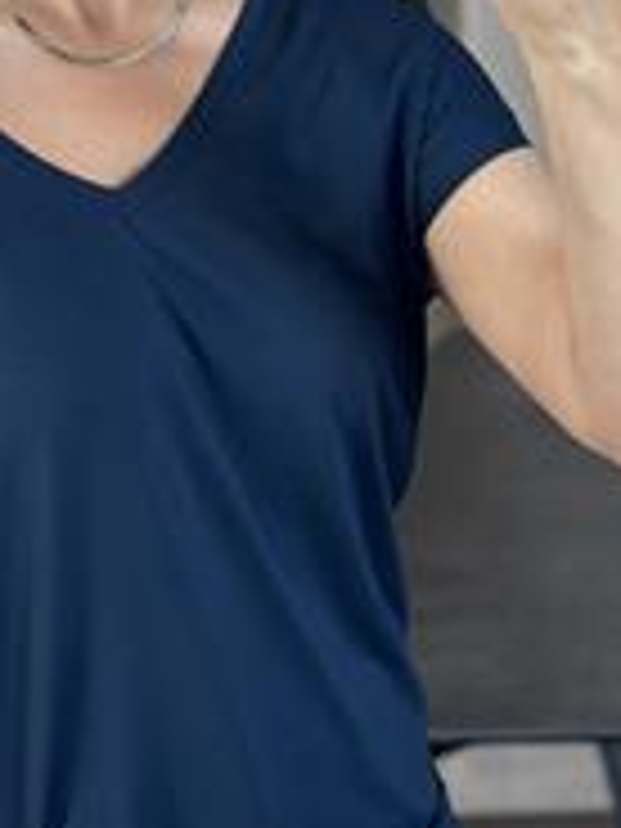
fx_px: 3157
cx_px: 130
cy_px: 306
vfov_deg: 14.9
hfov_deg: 11.2
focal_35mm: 132
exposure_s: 1/66
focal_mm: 6.86
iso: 125
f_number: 1.78
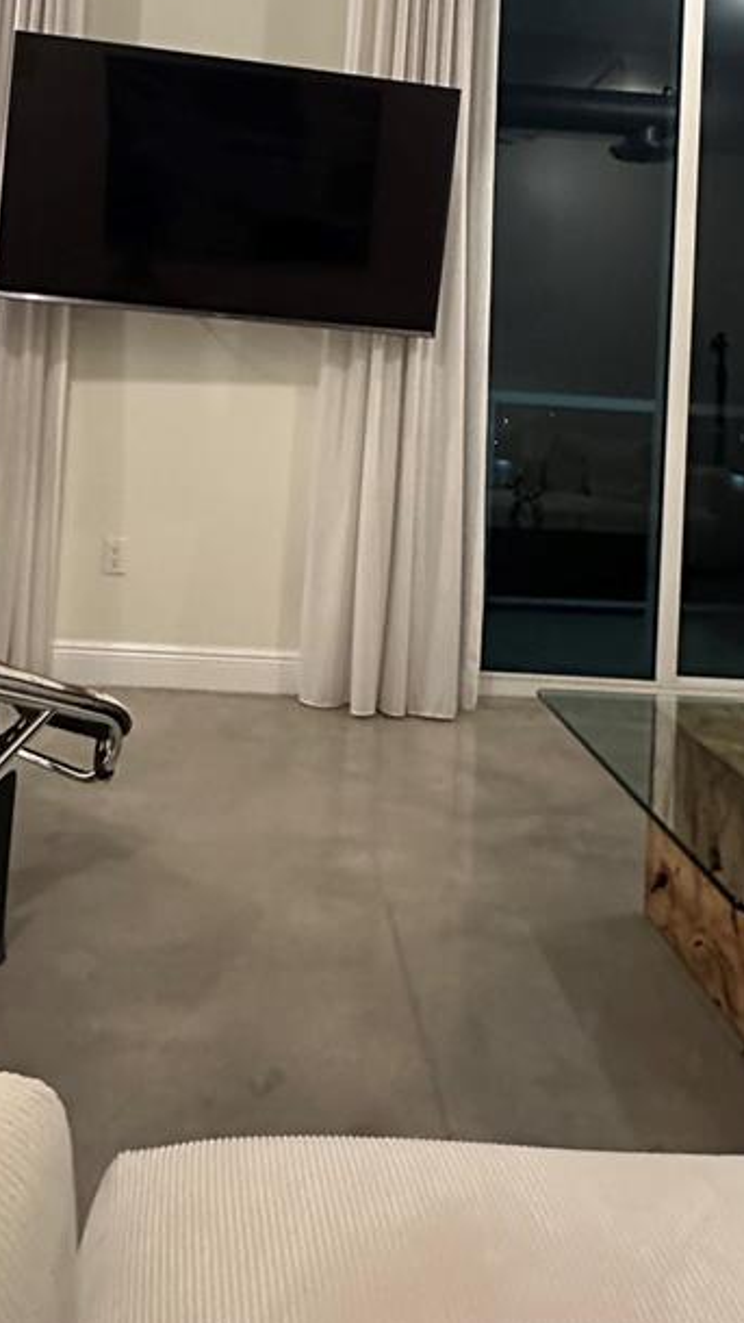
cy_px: 330
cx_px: 291
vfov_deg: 60.7
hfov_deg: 38.7
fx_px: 1052
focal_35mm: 30
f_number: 2.2
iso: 1000
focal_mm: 2.22
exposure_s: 1/60
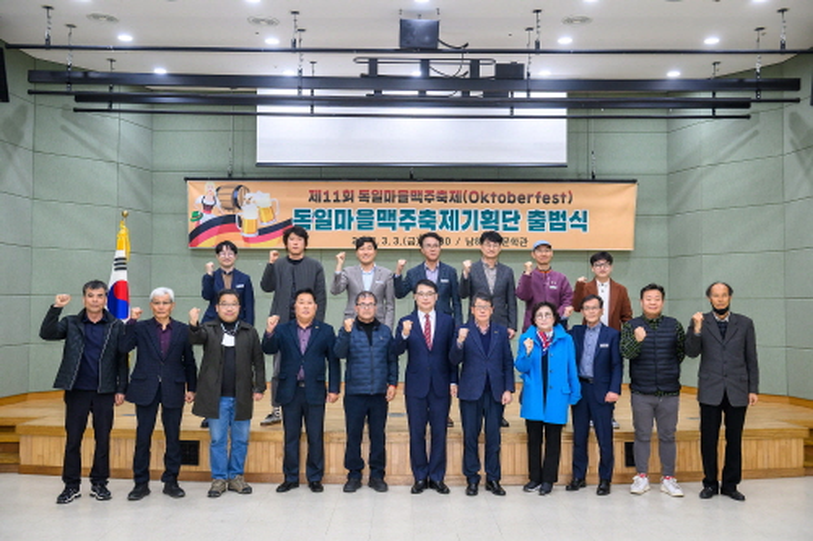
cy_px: 270
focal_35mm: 36
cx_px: 406
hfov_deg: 53.1
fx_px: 813
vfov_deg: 36.8
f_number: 6.3
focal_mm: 36
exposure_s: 1/125
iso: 1600
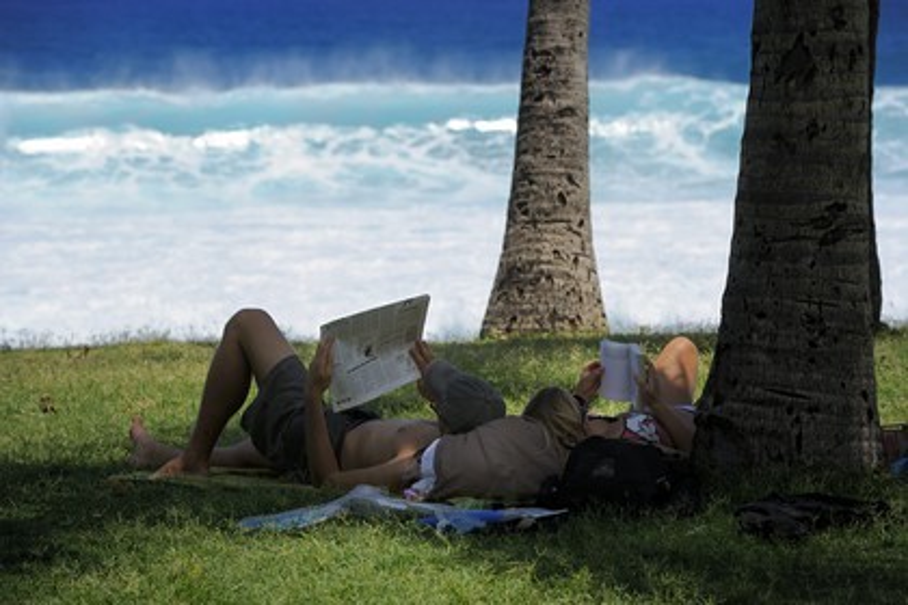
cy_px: 302
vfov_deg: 6.9
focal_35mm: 200
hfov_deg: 10.3
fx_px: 5044
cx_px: 454
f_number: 10
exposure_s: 1/400
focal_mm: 200
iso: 200
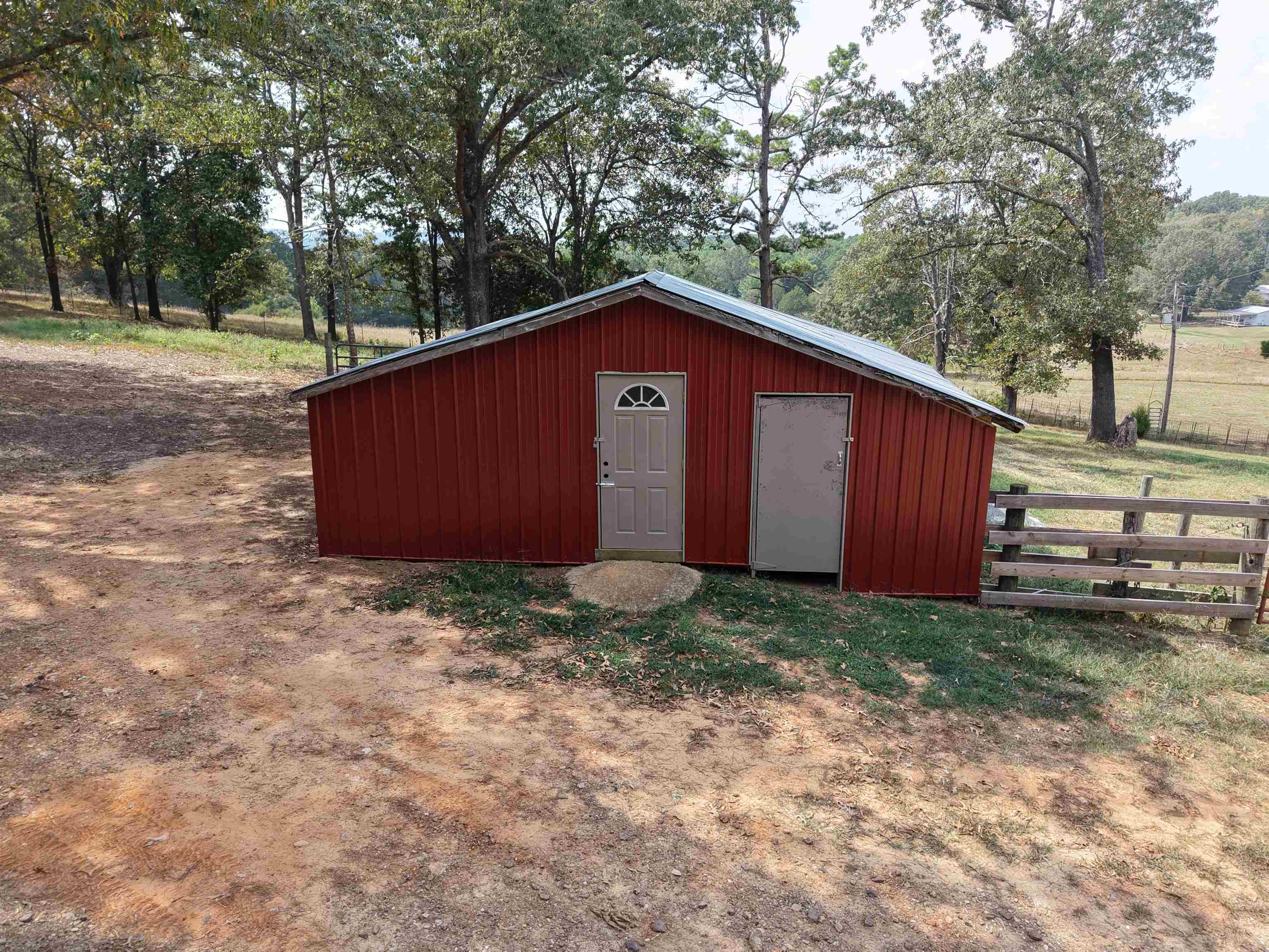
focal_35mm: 24
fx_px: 880
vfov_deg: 56.8
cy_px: 476
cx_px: 634
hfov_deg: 71.6
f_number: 1.8
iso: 300
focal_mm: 8.67
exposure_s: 1/2000
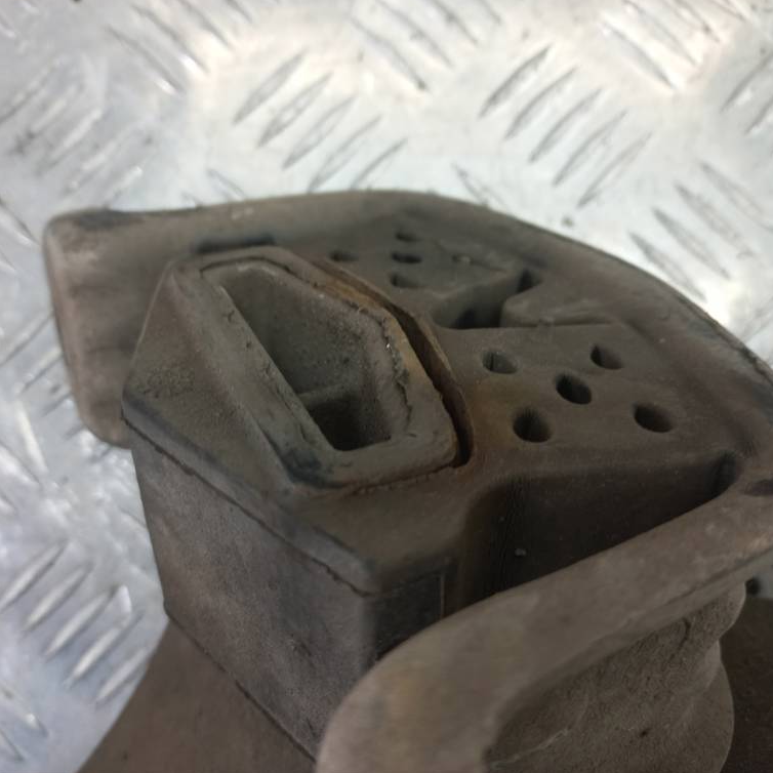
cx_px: 375
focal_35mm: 30
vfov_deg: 54.0
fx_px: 758
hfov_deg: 54.0
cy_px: 384
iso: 64
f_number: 1.8
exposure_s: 1/50
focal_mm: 4.6
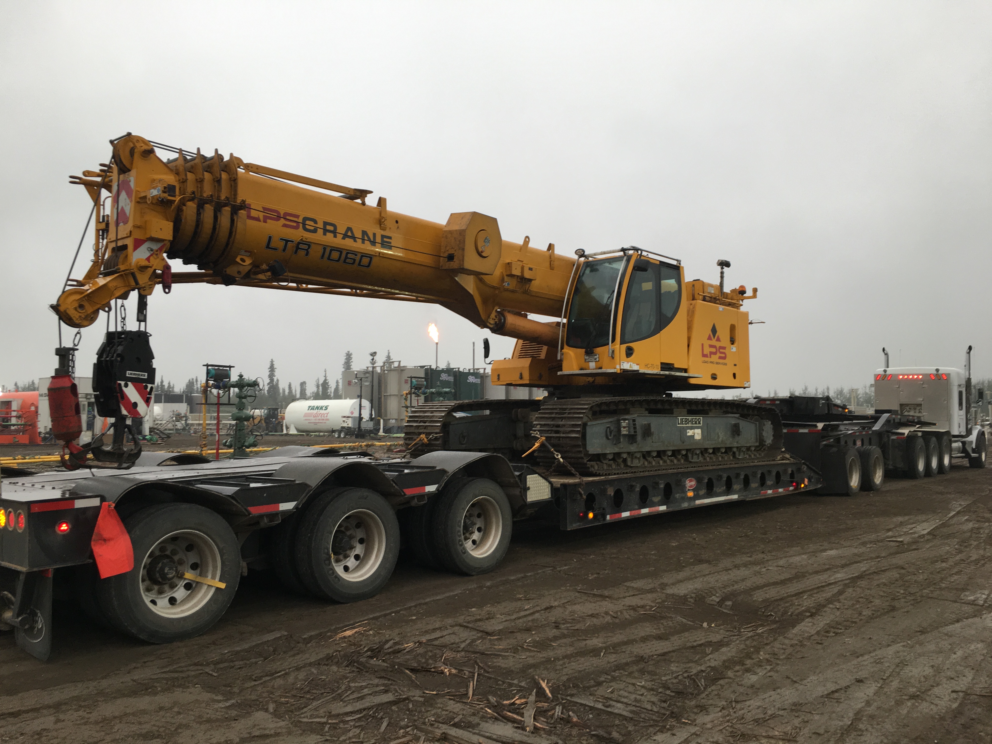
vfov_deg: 48.2
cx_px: 496
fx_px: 831
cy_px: 372
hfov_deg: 61.7
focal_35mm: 29
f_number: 2.2
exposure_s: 1/120
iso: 40
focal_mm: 4.15
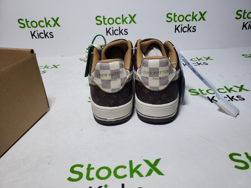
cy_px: 94
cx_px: 126
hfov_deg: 67.3
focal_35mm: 26
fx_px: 189
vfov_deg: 53.1
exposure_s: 1/487
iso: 50
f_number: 1.5
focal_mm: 4.3
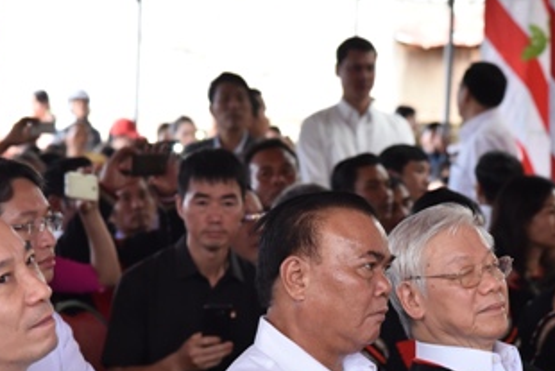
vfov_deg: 6.3
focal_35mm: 217
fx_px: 3347
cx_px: 378
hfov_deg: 9.5
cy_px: 306
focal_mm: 105
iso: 1600
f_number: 6.3
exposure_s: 1/160
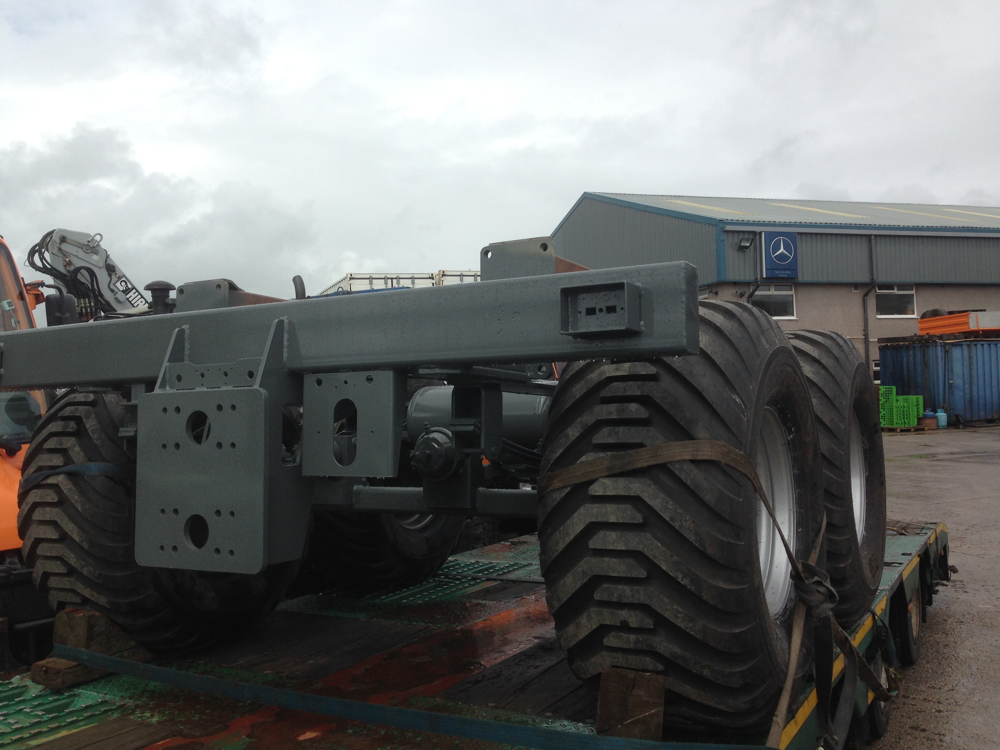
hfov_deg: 55.4
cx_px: 500
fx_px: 953
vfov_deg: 42.9
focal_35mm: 33
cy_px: 375
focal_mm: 4.12
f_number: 2.4
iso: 50
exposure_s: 1/1938
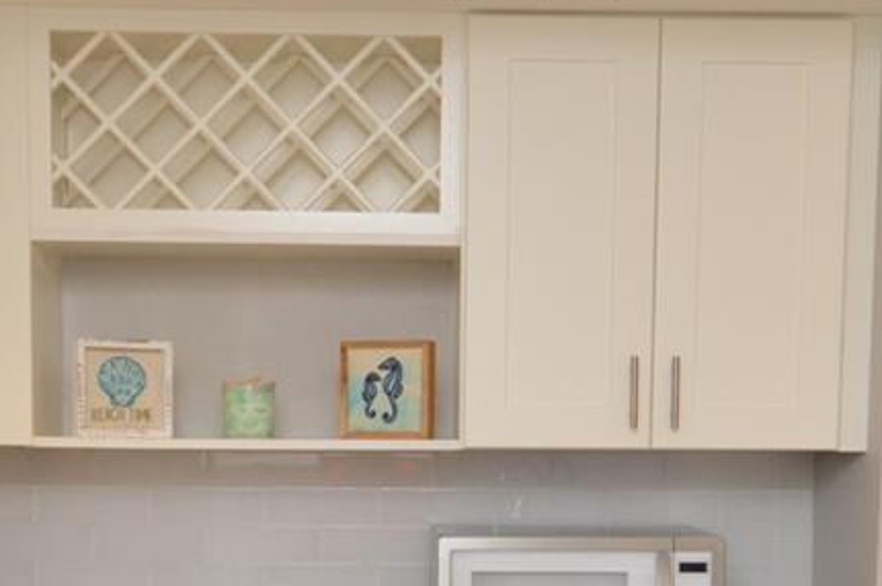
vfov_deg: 19.3
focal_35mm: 67
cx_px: 390
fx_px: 1640
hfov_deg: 30.1
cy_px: 665
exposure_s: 1/60
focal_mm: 12
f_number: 4
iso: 450
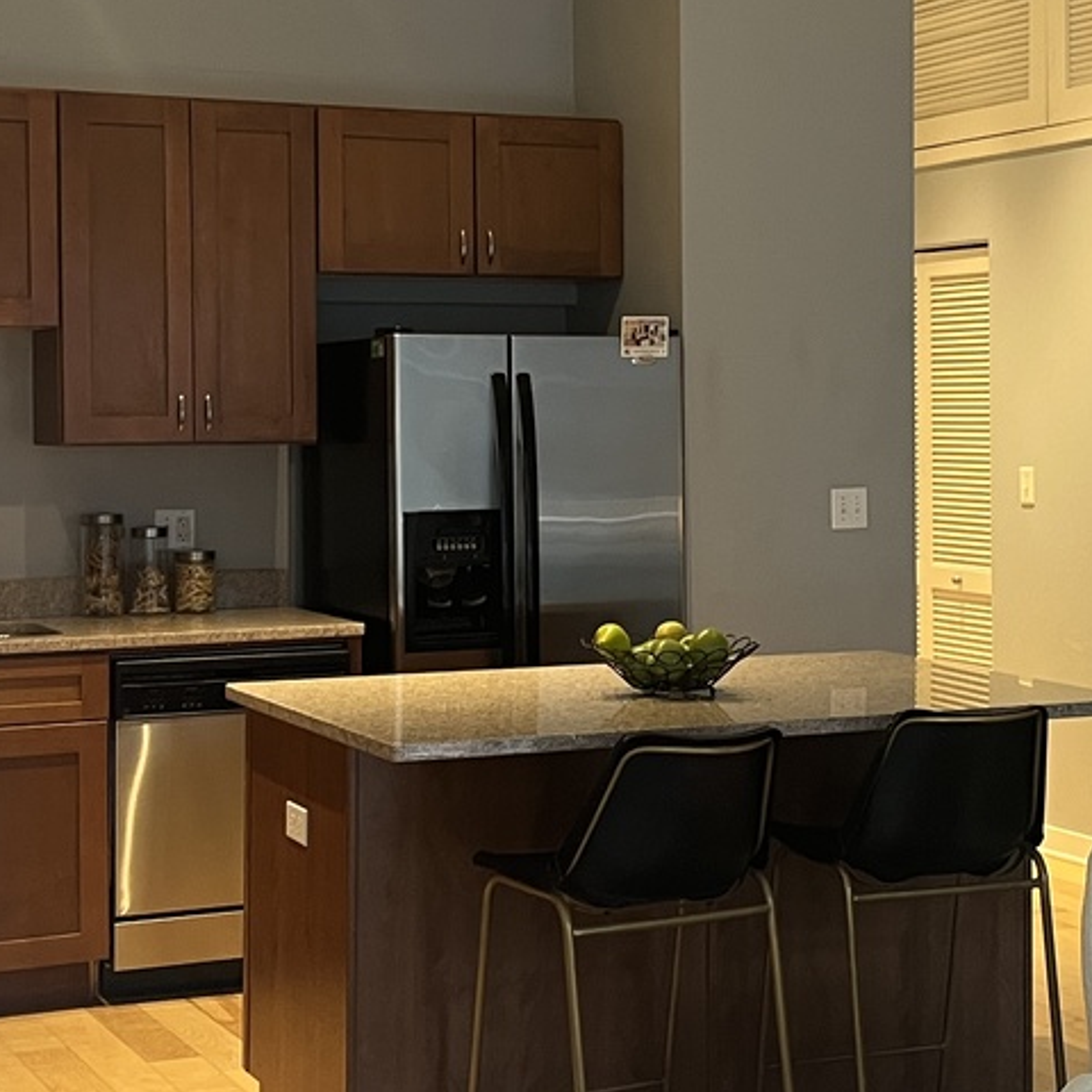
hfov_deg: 25.0
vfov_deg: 25.0
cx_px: 662
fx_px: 2463
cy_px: 448
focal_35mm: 69
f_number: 1.6
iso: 160
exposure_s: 1/60
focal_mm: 5.1
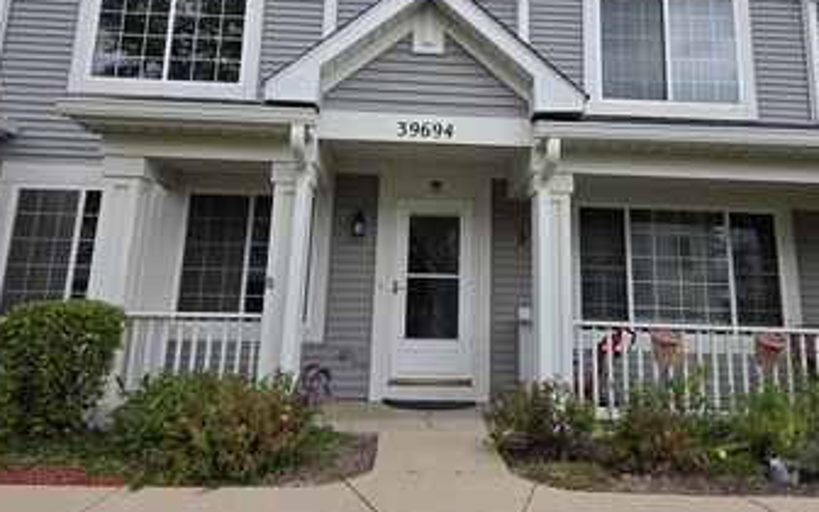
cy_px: 158
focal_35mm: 31
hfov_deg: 61.1
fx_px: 692
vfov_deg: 40.0
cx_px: 450
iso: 80
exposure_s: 1/1186
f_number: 1.8
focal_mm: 5.4
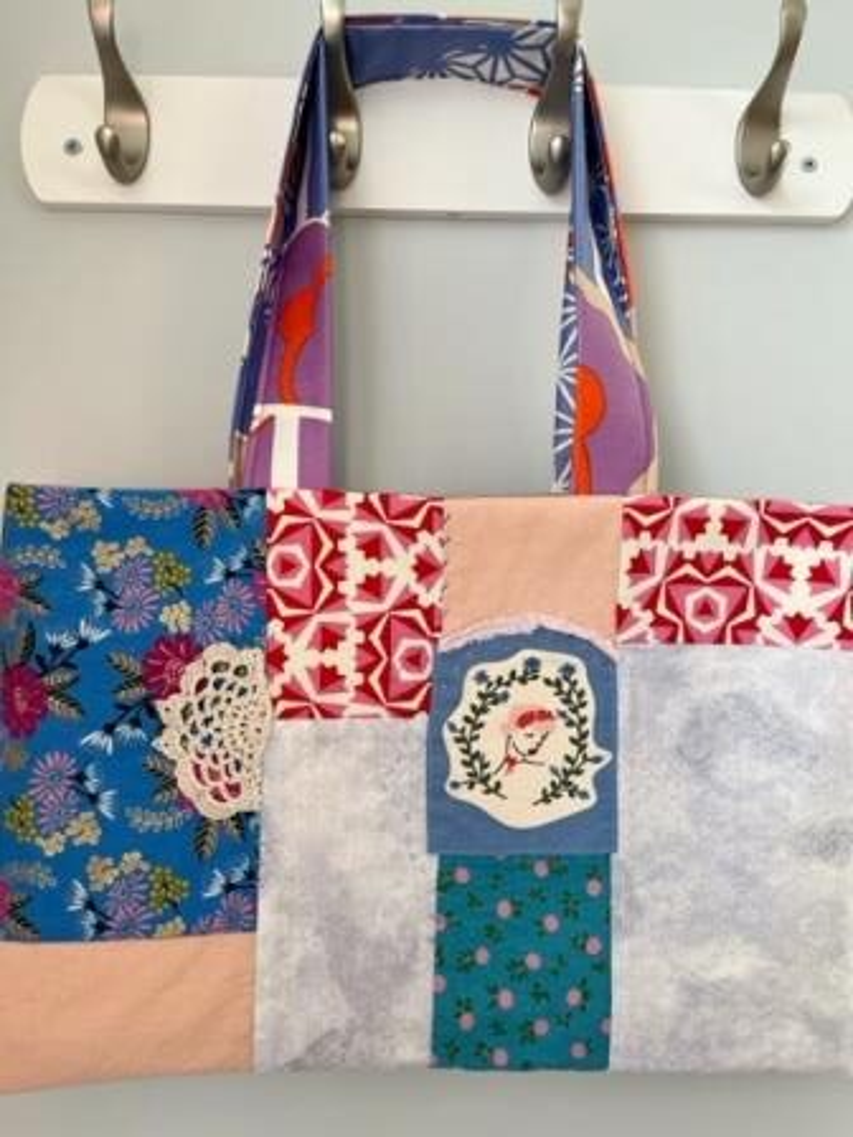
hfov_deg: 53.1
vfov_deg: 67.3
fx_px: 854
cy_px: 568
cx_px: 426
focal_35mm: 26
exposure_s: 1/60
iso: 80
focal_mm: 5.1
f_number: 1.6
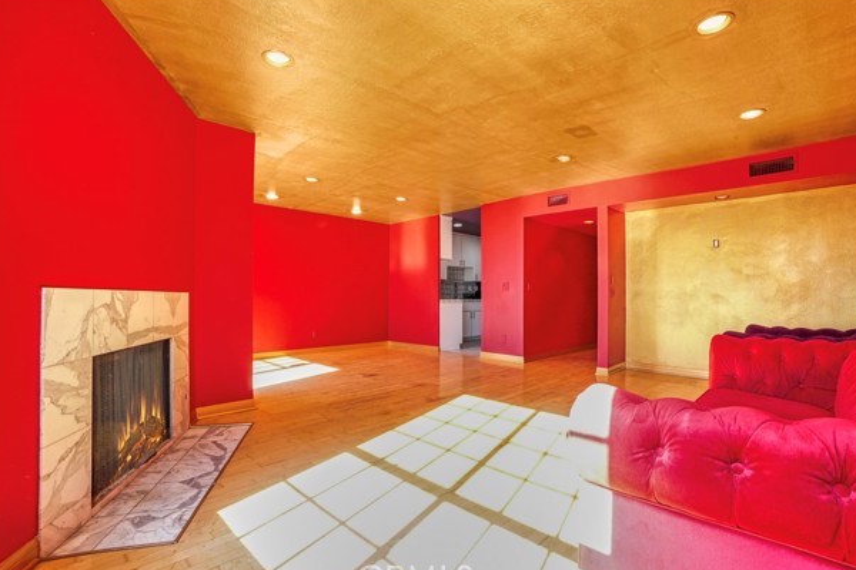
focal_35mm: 16
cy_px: 294
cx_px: 444
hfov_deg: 96.7
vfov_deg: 73.7
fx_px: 380
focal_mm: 10
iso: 400
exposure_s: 1/25
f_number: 9
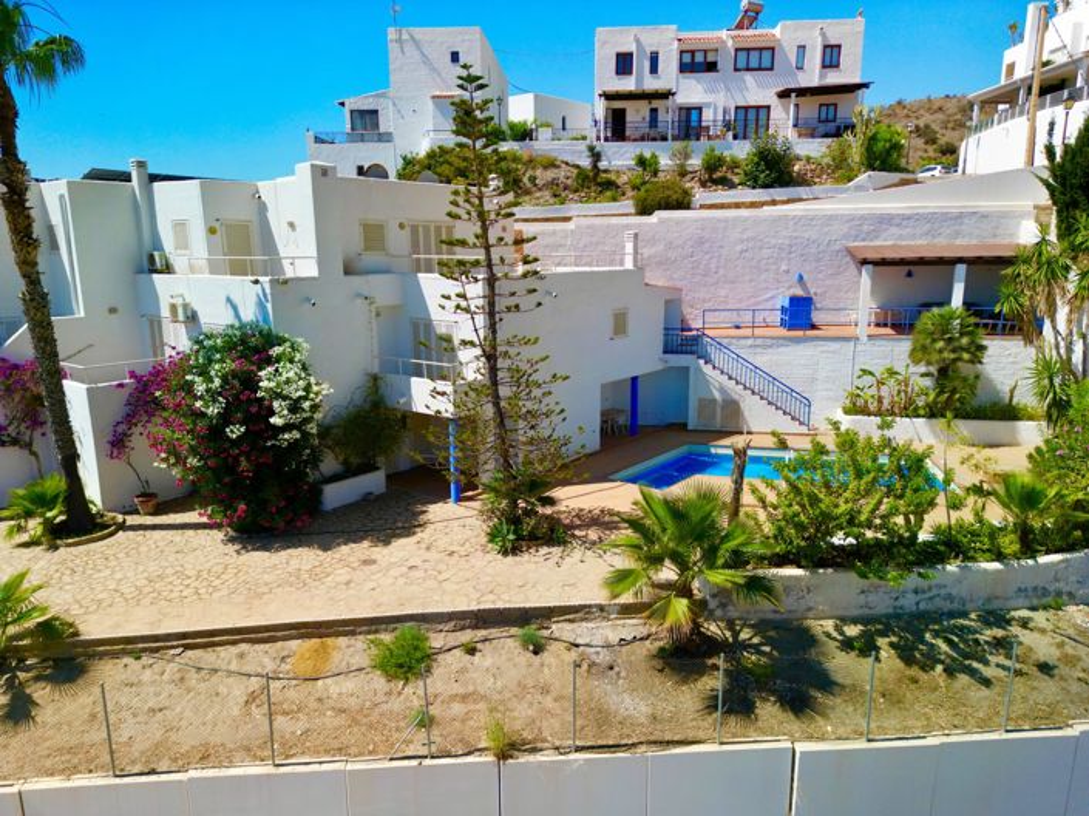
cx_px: 544
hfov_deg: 71.6
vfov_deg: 56.8
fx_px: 755
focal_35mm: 24
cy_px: 408
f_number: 1.7
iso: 130
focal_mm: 6.72
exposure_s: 1/120
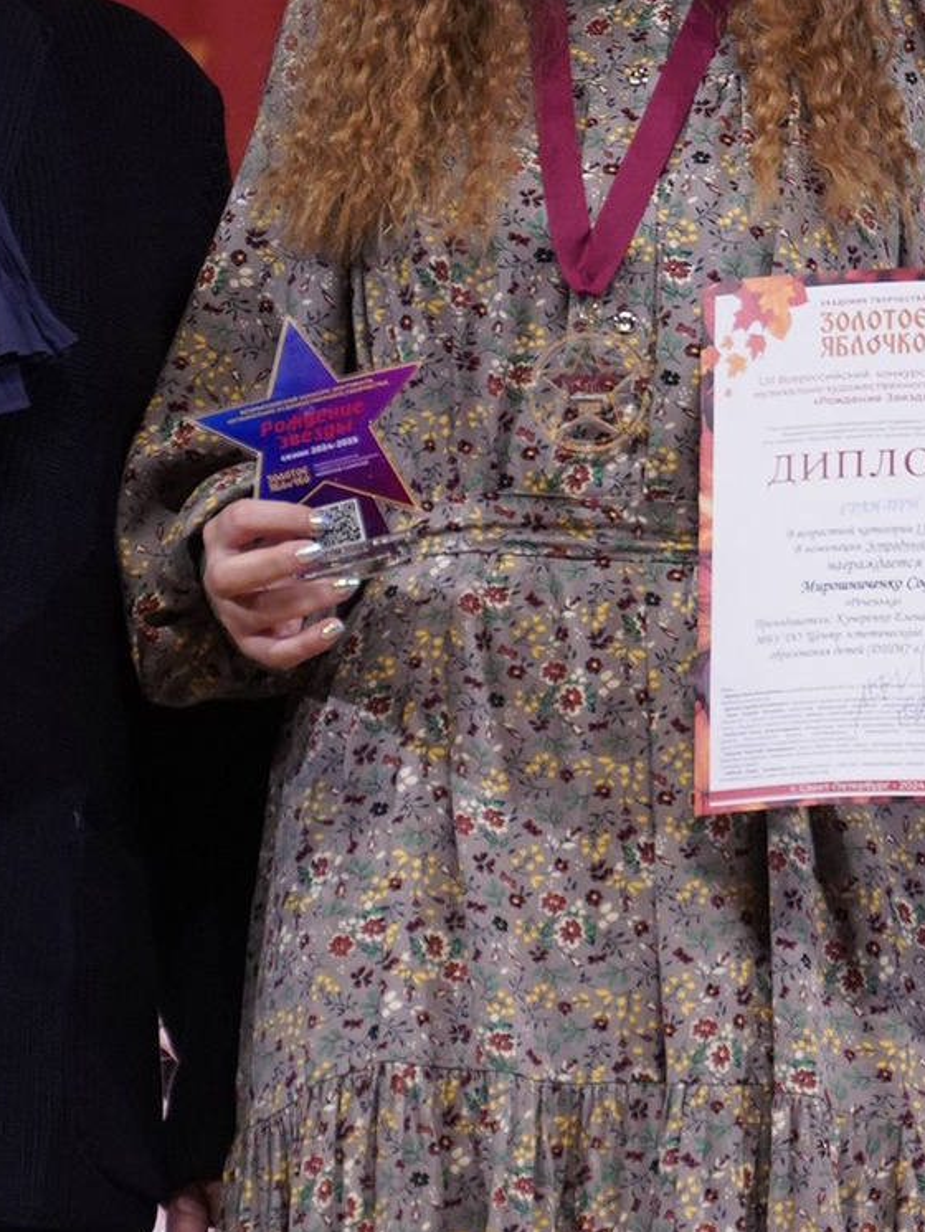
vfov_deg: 6.9
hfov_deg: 5.2
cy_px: 659
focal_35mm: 287
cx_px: 562
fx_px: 10220
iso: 1250
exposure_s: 1/400
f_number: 2.8
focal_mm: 58
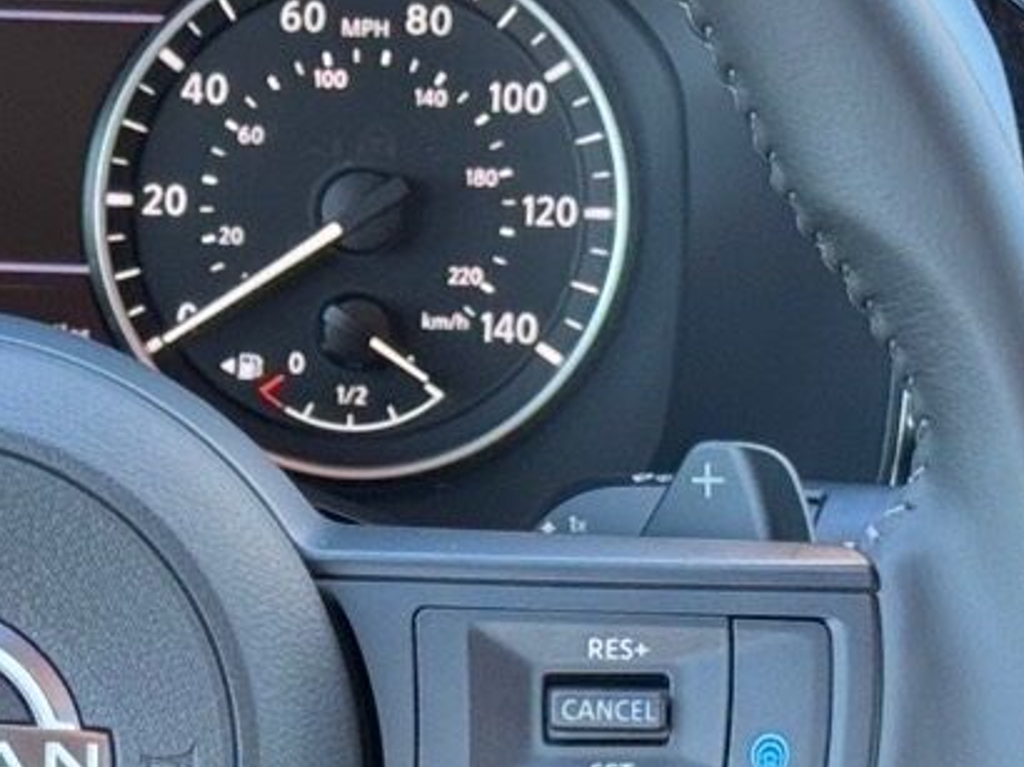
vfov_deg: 12.3
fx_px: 3548
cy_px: 670
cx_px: -80
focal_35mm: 120
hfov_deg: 16.0
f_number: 1.78
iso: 100
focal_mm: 6.76
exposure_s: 1/72
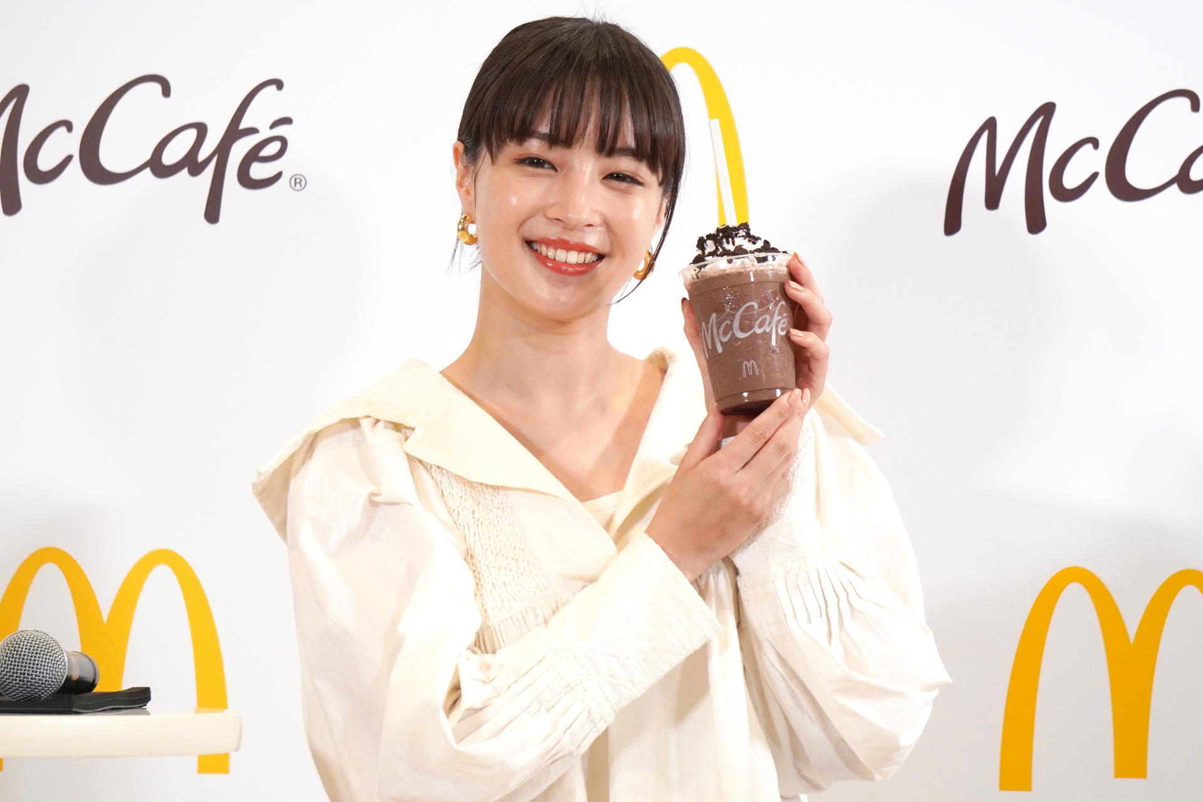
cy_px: 401
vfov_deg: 7.1
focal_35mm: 194
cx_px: 602
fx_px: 6466
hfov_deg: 10.6
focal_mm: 129
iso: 800
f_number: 5.6
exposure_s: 1/200
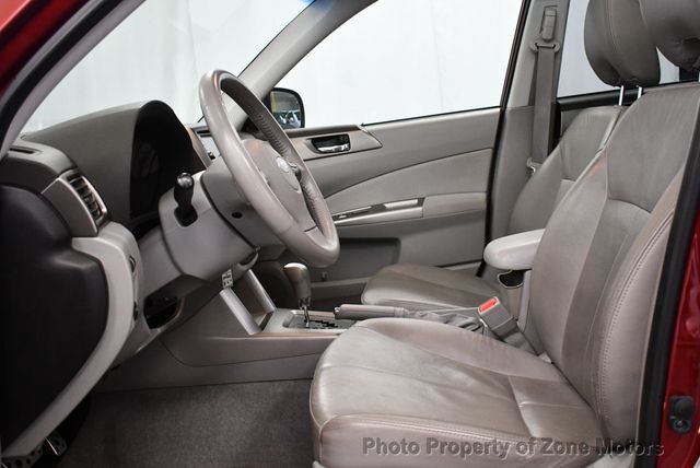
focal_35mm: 36
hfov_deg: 53.1
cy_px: 234
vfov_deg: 36.9
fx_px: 701
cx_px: 350
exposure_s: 1/125
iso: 1600
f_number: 3.5
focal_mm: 18
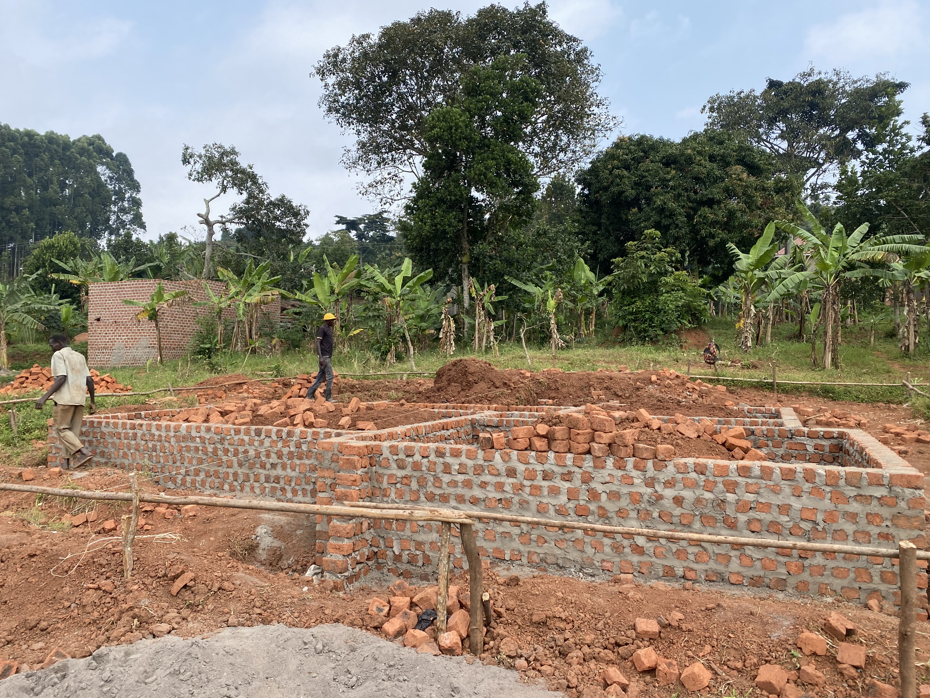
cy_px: 349
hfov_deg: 67.3
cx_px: 465
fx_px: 699
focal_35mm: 26
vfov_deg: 53.1
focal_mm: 4.25
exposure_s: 1/1543
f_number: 1.8
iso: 32
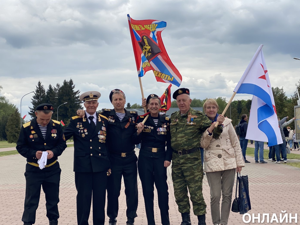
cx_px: 143
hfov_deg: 32.2
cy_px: 126
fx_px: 520
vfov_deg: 24.4
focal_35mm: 60
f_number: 2
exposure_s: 1/1043
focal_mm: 6
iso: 20
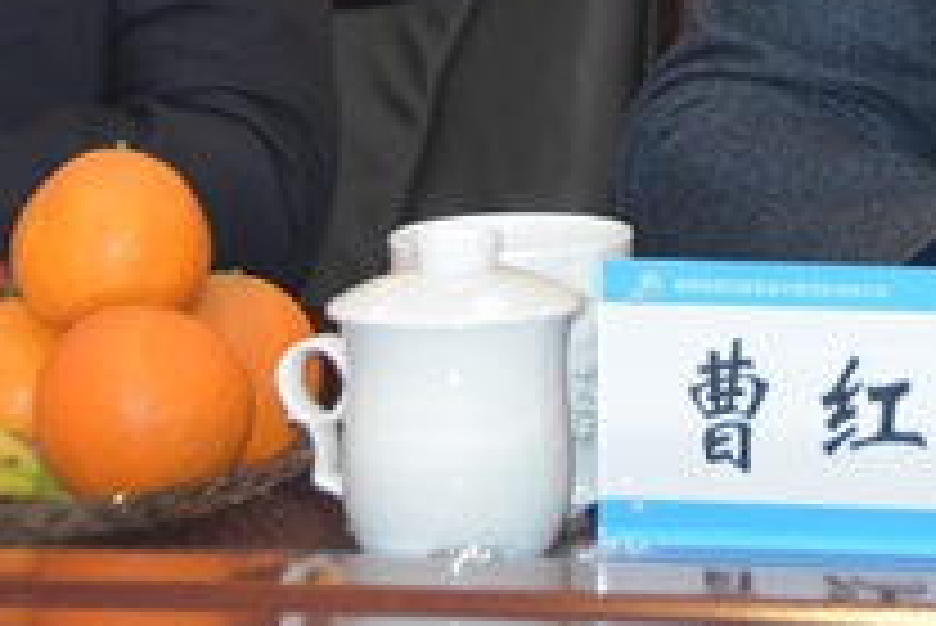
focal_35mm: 242
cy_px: -243
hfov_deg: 8.4
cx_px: 1238
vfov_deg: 5.6
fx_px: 6296
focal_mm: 56
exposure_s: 1/60
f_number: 4.8
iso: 1600
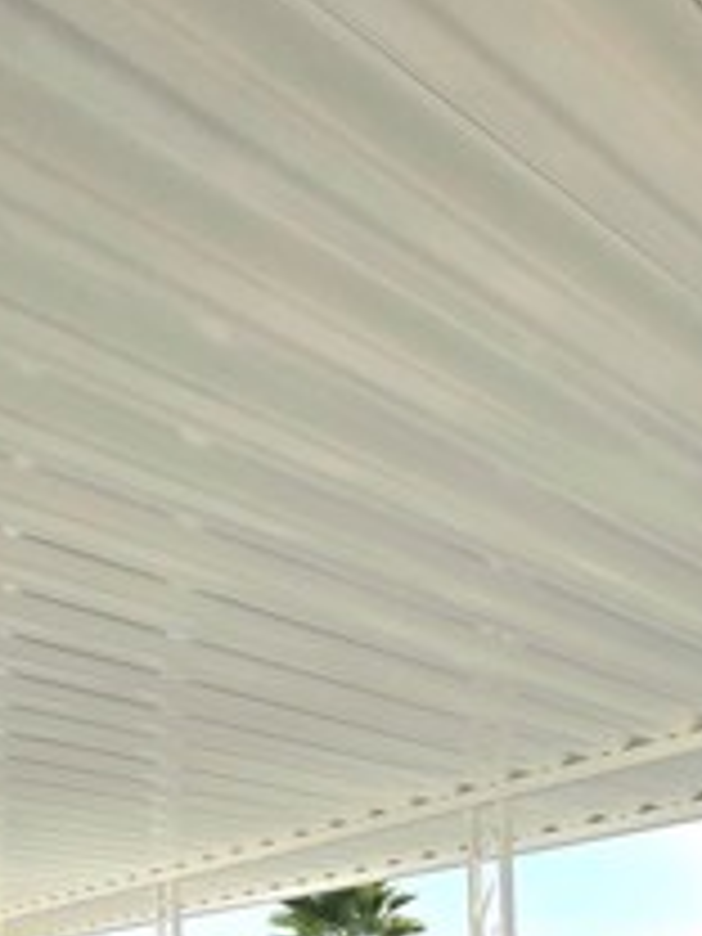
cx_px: 814
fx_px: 1082
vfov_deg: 36.2
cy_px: 1125
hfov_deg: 31.0
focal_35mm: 40
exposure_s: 1/909
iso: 25
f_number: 2.2
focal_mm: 1.7
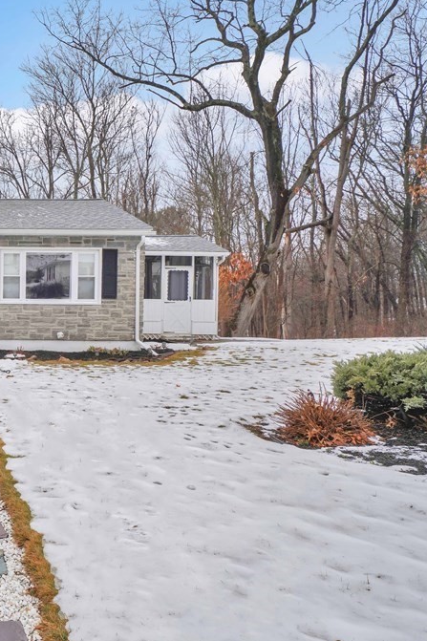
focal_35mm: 29
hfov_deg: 36.6
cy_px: 317
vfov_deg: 63.7
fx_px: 516
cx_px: -61
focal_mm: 19
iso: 250
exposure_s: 1/400
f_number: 9
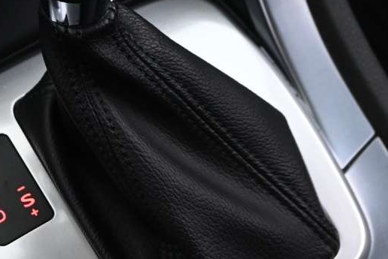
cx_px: 95
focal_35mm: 96
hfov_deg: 21.0
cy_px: -8
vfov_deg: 14.0
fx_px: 1039
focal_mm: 20.5
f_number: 3.8
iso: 1600
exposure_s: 1/6
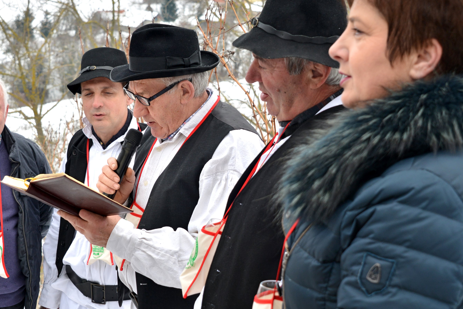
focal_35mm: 75
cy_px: 167
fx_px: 965
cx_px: 193
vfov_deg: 18.2
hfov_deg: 26.9
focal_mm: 50
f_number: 8
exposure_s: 1/100
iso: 320
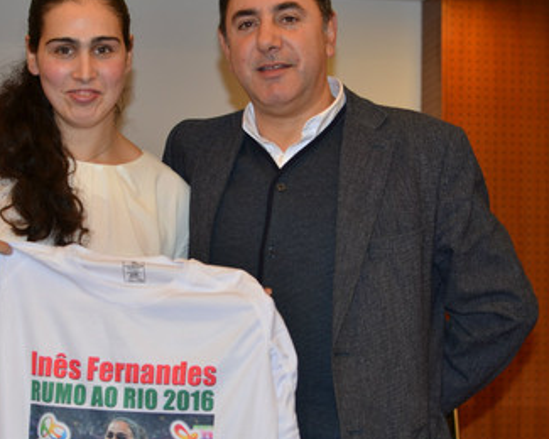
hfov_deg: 21.7
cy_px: 248
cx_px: 188
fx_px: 1427
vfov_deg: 17.5
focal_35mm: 88
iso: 200
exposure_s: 1/60
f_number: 3.5
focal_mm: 35
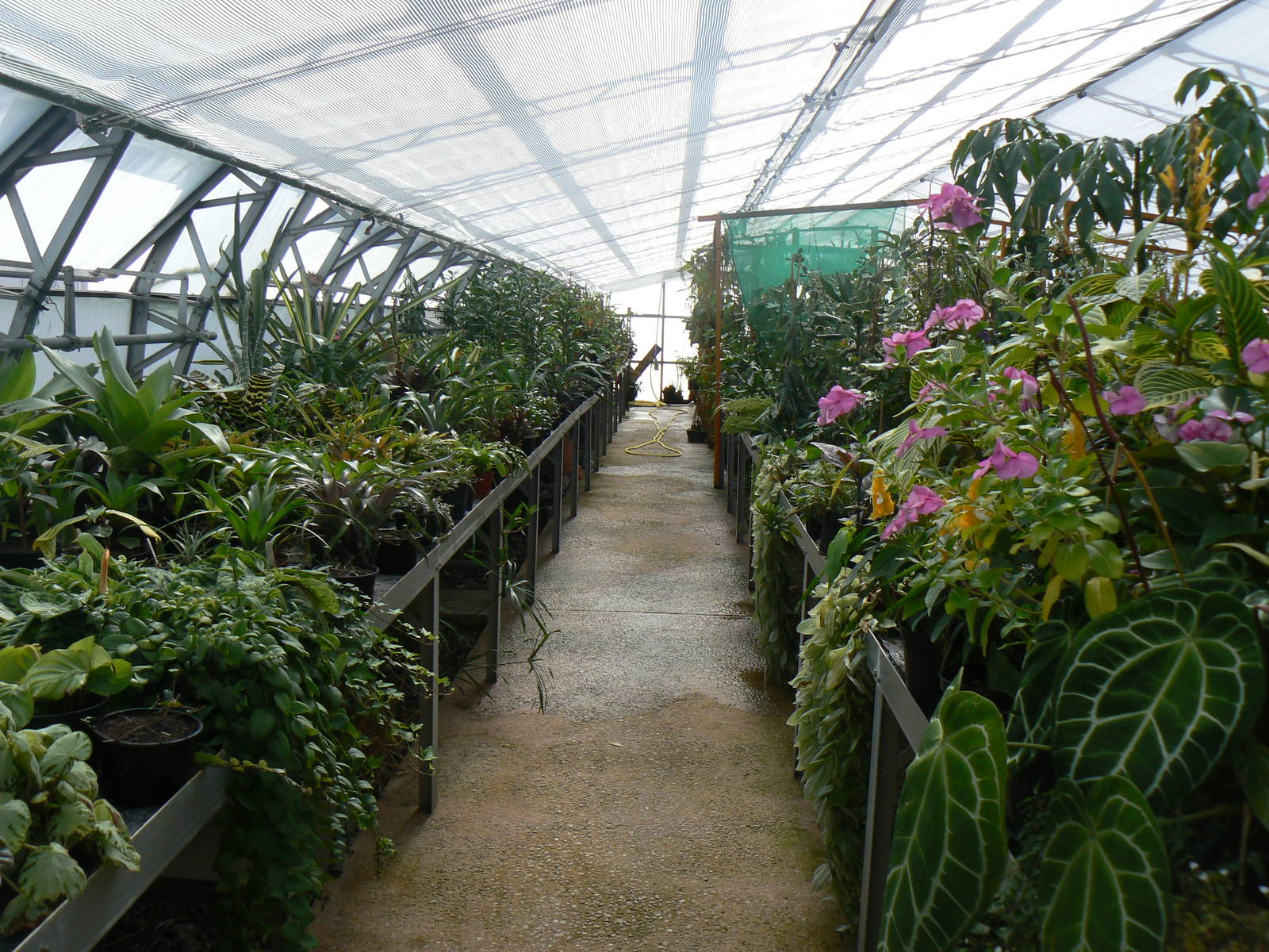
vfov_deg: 39.7
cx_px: 634
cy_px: 476
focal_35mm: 36
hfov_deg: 51.4
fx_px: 1320
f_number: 5.6
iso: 80
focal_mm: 6
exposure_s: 1/250
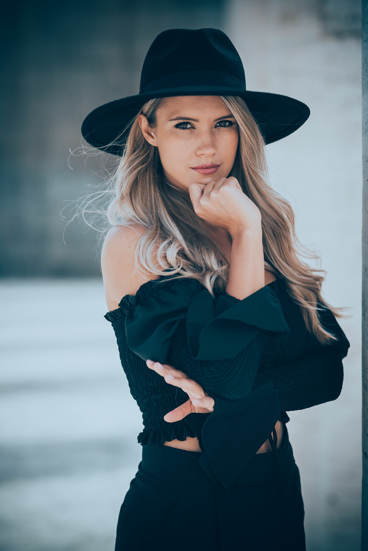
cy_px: 276
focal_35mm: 85
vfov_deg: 23.9
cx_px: 184
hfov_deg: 16.1
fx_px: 1302
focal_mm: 85
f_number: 2.2
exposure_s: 1/1250
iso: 250
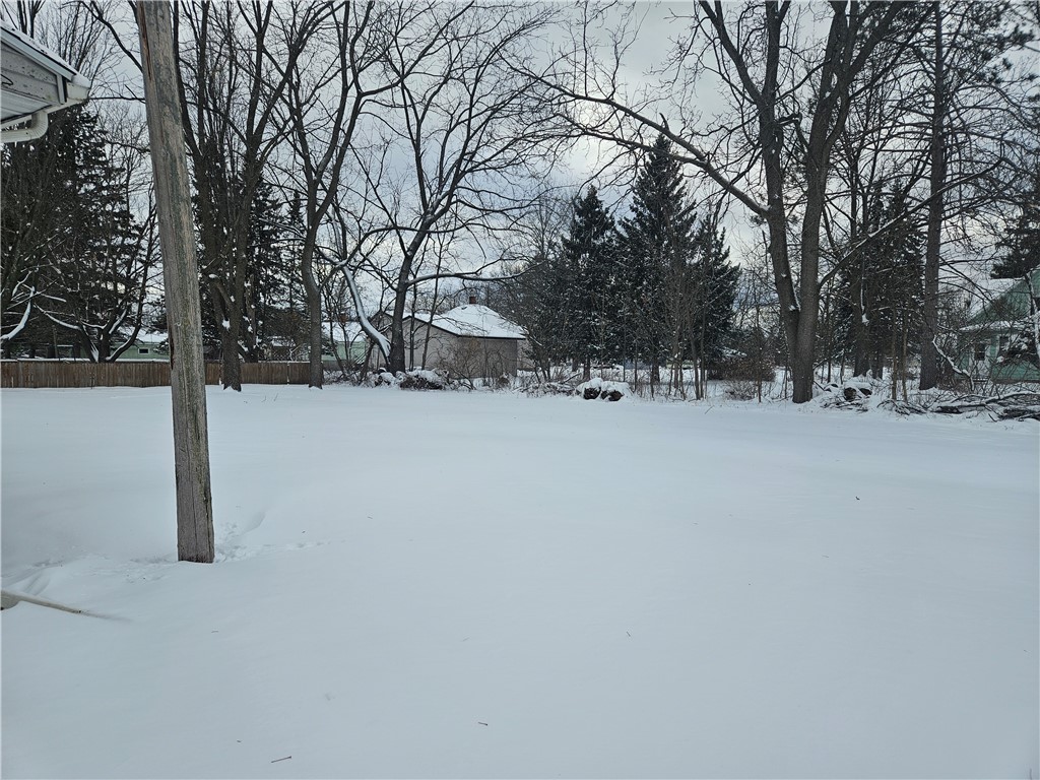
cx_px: 520
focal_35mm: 23
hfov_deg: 73.9
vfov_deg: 58.9
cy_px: 390
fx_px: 691
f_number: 1.8
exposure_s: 1/1208
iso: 25
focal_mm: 5.4
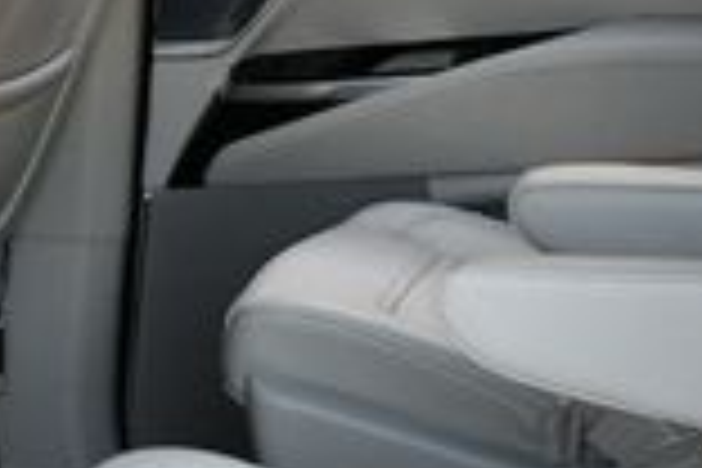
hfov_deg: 13.8
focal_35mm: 148
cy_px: 364
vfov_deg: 9.3
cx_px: 194
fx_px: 2886
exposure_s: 1/250
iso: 400
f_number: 4
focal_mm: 18
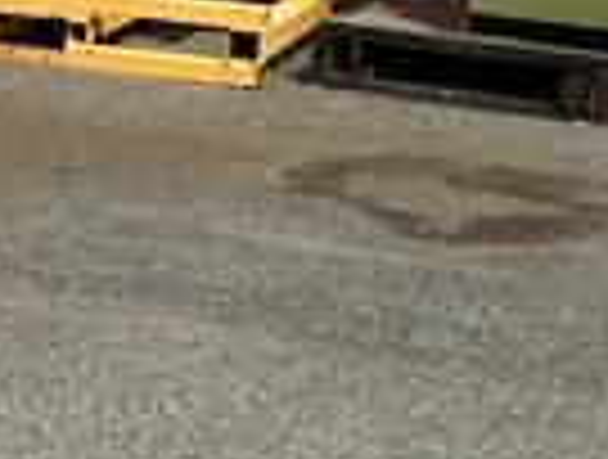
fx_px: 2413
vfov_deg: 10.4
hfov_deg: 12.1
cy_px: 774
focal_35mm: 137
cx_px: -743
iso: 25
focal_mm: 3
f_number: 1.8
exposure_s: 1/1730
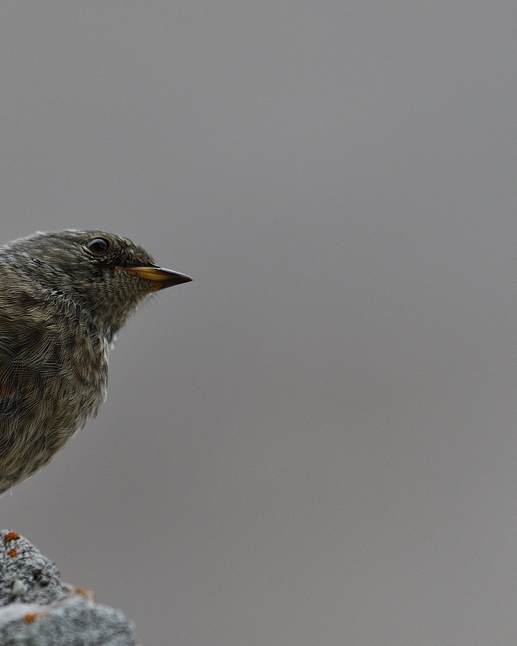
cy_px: 317
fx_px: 27978
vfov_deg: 1.3
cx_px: -37
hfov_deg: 1.1
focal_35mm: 1463
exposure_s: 1/1600
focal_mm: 400
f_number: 2.8
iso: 220
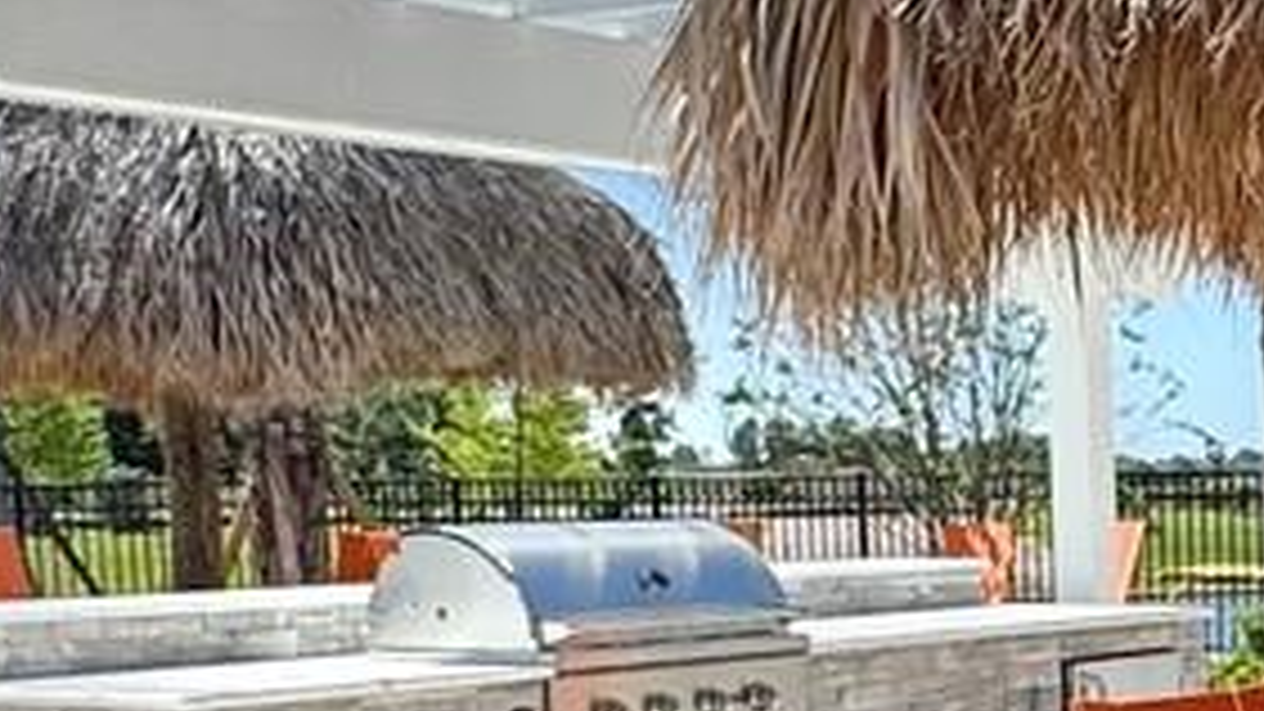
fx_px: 2916
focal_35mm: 87
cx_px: 1592
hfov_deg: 22.2
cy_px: 819
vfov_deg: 13.6
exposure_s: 1/2674
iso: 50
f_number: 2.2
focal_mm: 2.22
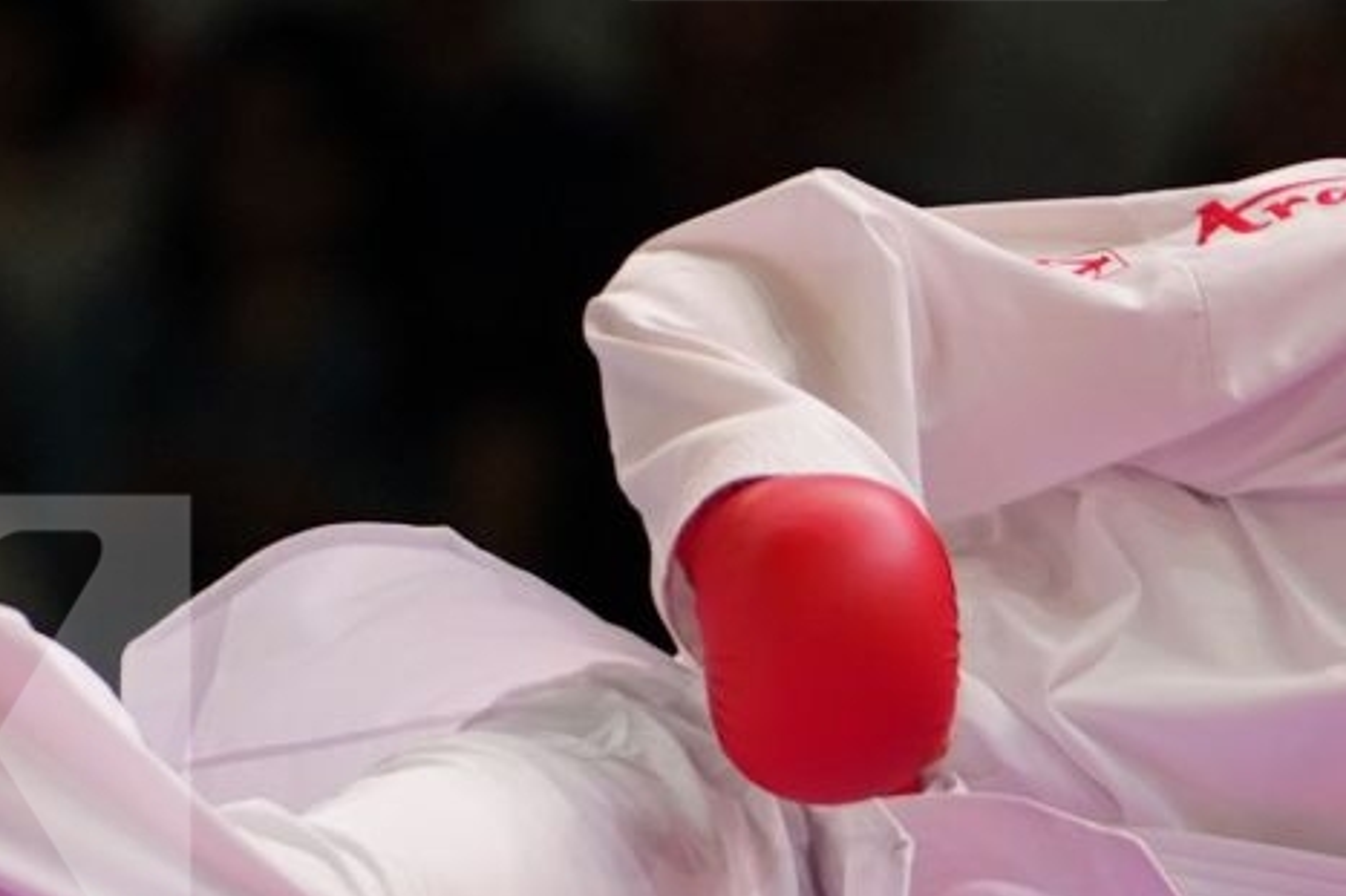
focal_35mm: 1052
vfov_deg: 1.3
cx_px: 899
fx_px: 39317
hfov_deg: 2.0
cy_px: 758
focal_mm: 182
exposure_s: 1/1000
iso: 800
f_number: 2.8
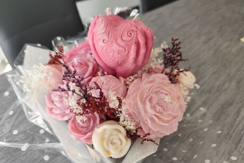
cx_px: 123
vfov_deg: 51.0
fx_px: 169
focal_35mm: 25
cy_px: 95
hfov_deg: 71.5
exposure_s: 1/100
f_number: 1.65
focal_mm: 6.19
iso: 100
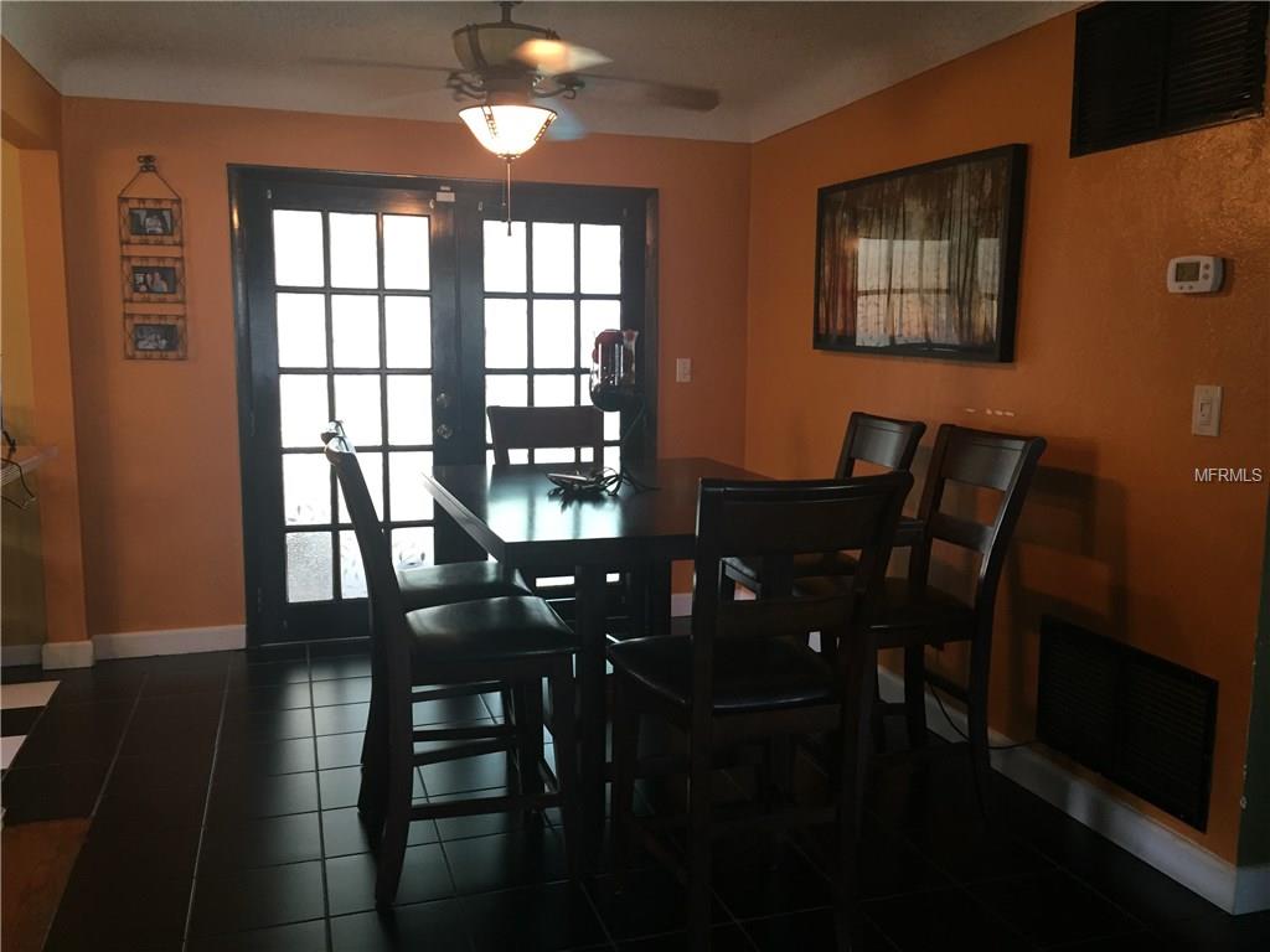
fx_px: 1064
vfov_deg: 48.2
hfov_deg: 61.7
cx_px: 635
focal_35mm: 29
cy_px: 476
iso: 125
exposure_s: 1/30
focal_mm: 4.15
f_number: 2.2
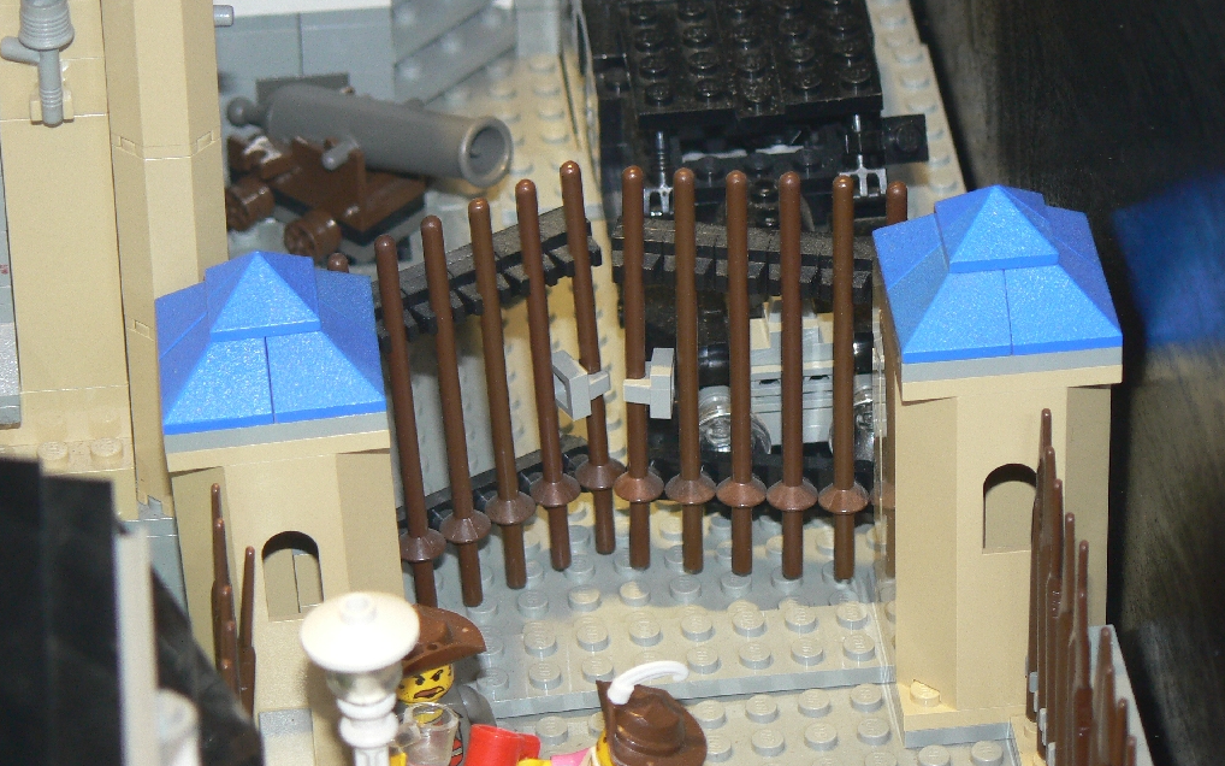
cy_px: 413
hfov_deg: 13.0
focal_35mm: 161
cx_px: 612
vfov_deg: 8.1
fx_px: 5374
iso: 100
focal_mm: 25.1
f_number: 3.2
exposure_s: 1/30
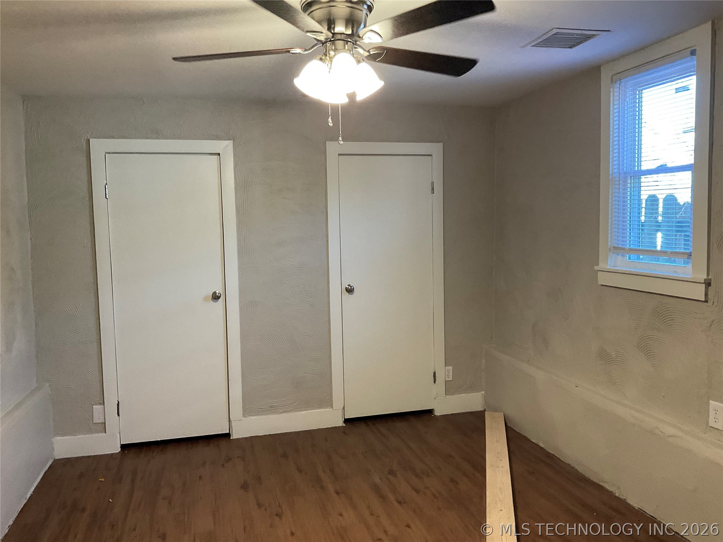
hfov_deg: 61.7
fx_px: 606
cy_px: 271
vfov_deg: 48.2
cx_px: 362
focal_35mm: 29
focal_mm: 3
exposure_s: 1/60
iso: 160
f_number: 1.8
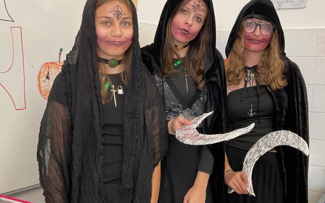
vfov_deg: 31.0
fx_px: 363
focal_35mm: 41
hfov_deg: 47.9
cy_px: 139
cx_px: 195
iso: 125
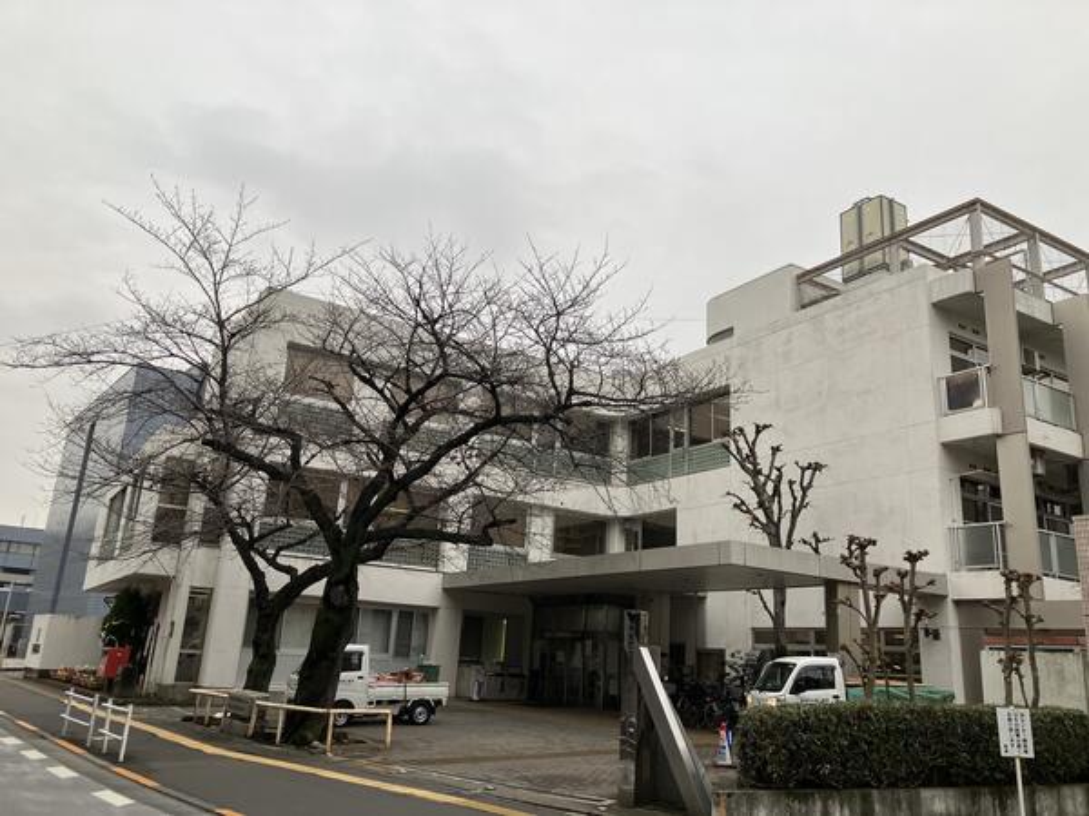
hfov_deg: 63.4
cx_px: 544
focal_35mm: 28
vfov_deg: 49.7
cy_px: 408
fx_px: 881
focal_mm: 3.99
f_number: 1.8
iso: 25
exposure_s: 1/121
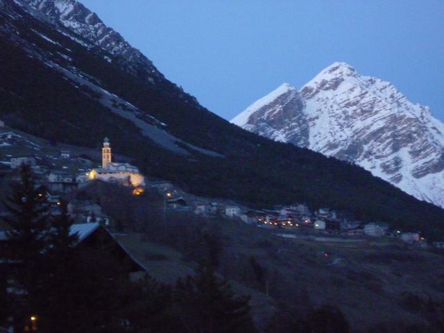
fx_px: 1180
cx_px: 222
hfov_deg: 21.3
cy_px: 166
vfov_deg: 16.1
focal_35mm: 92
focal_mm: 16.3
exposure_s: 1/8
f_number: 5.7
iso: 1000
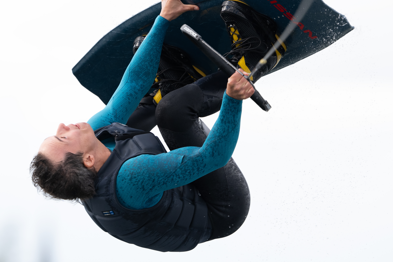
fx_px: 6910
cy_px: 139
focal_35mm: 633
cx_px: 170
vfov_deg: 2.2
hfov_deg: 3.3
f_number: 4.5
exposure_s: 1/1600
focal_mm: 400
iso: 500
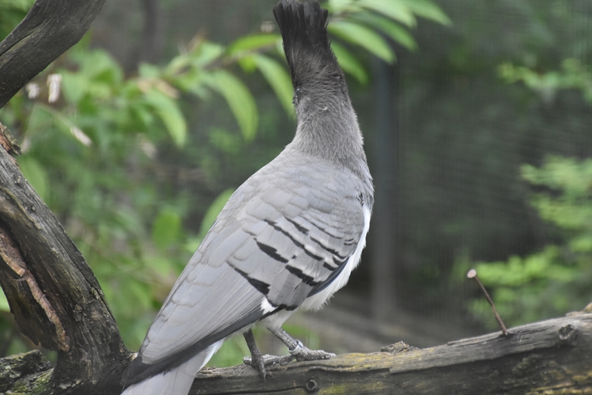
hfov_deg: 8.2
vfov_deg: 5.5
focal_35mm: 251
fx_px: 4126
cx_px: 315
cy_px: 177
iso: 2200
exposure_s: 1/500
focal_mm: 140
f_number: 5.6
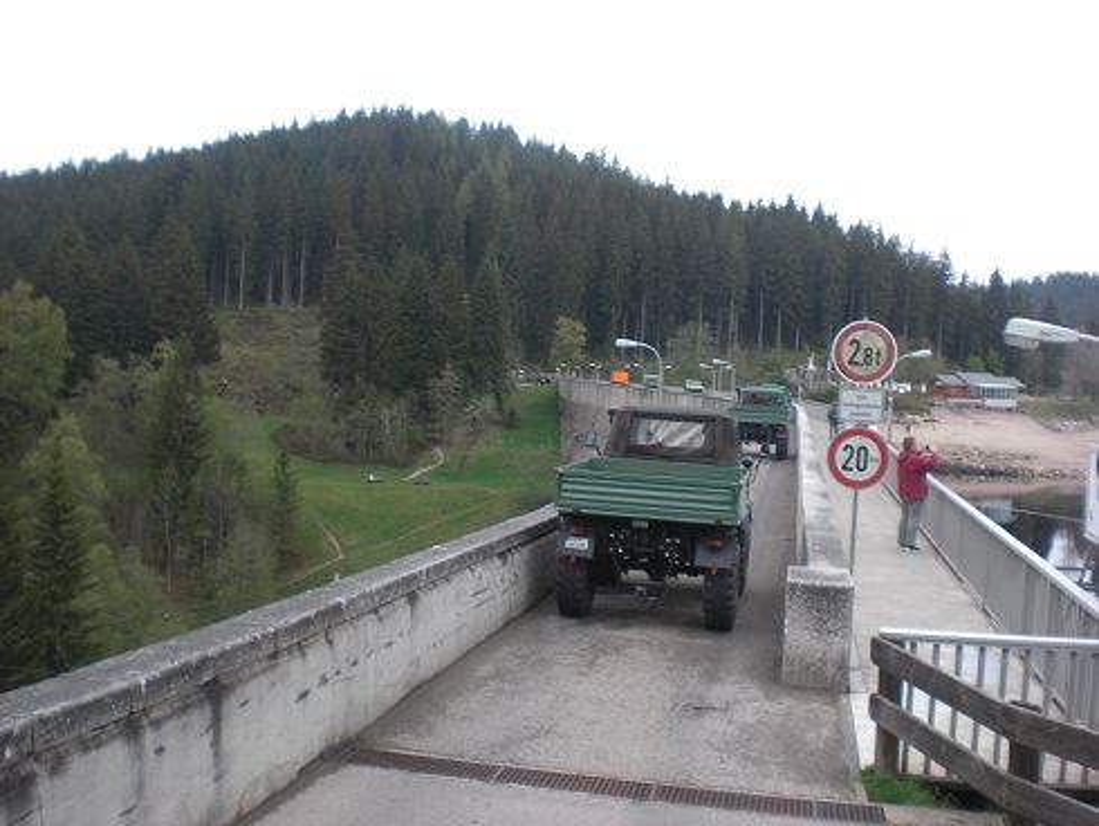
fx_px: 1207
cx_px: 550
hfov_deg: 49.0
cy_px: 413
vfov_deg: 37.8
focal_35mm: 38
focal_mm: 6.3
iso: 64
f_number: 3.1
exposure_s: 1/160
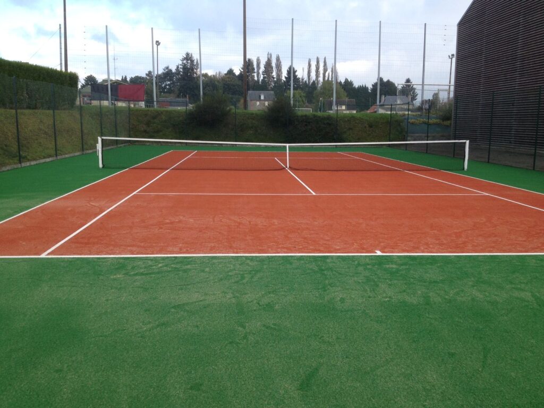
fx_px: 550
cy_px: 204
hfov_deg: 52.6
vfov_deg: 40.7
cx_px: 272
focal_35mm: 35
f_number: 2.4
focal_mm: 4.28
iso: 50
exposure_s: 1/381
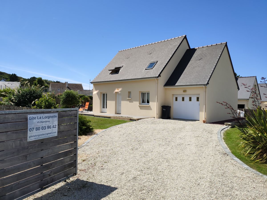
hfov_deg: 67.3
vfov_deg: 53.1
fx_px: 201
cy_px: 100
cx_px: 134
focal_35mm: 26
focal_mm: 4.75
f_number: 1.75
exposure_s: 1/1479
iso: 112
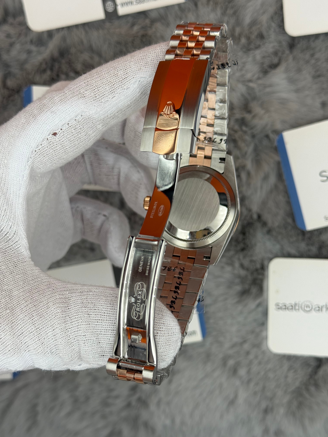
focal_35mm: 48
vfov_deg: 39.7
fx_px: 606
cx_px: 164
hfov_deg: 30.3
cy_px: 218
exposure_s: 1/885
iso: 64
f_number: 1.78
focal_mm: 6.76
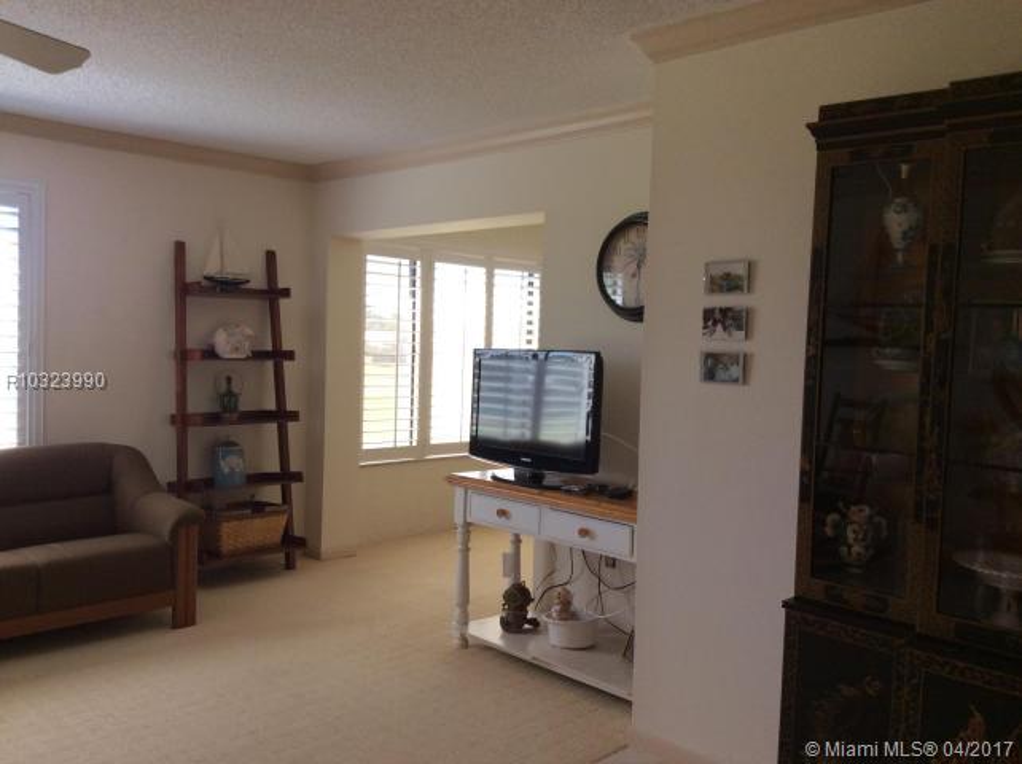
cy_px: 382
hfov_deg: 56.9
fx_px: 944
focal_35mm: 32
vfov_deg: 44.1
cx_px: 511
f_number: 2.4
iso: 50
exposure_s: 1/120
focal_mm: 3.3
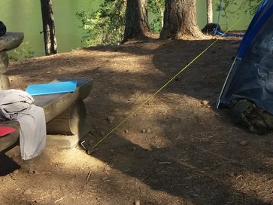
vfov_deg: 17.9
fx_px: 623
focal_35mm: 79
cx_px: 199
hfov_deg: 24.5
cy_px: -32
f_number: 1.9
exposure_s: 1/247
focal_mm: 3.7
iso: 64
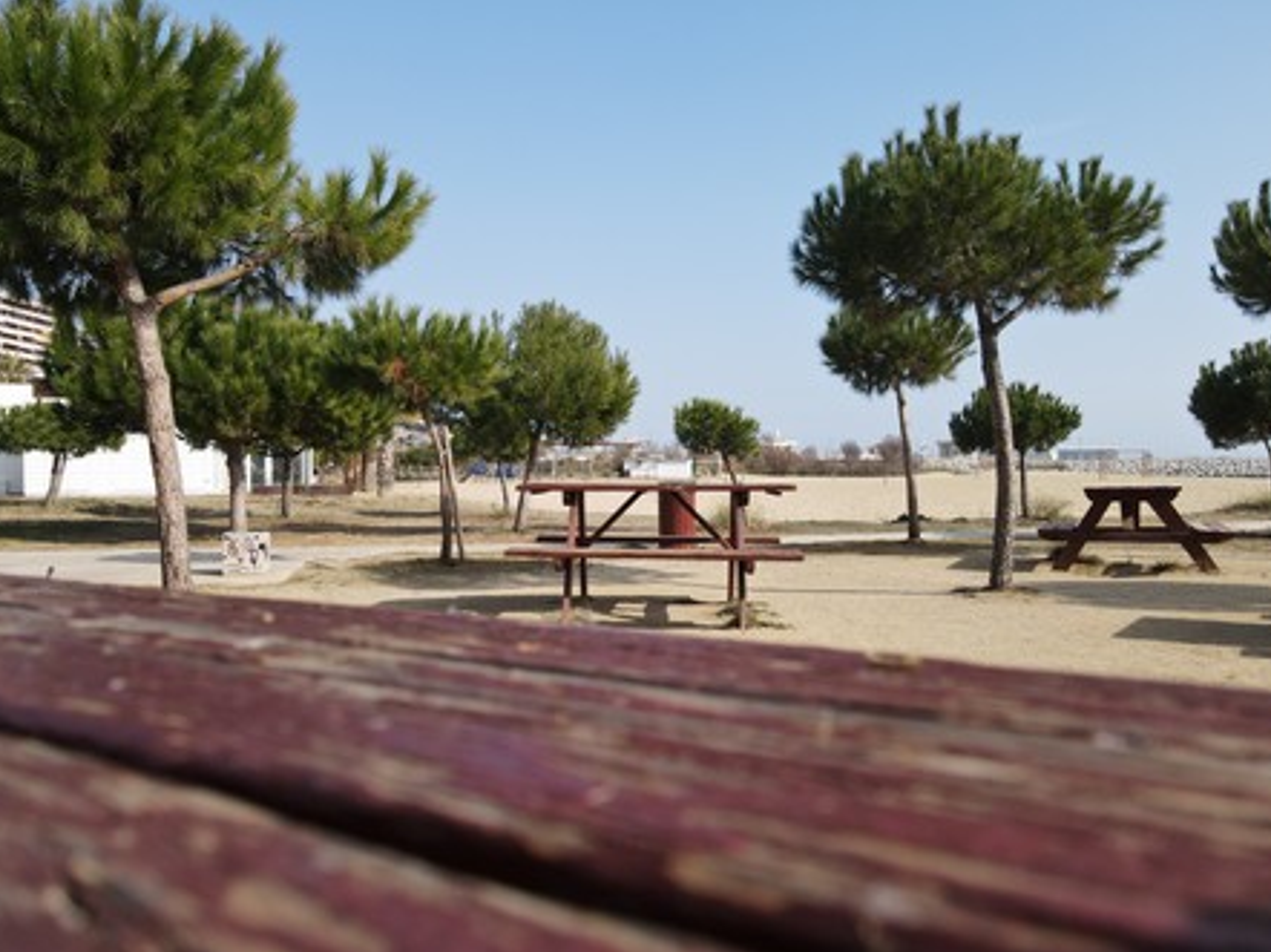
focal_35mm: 25
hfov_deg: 69.4
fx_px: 917
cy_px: 493
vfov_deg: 54.8
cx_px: 641
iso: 100
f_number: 2.8
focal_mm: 4.5
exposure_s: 1/500
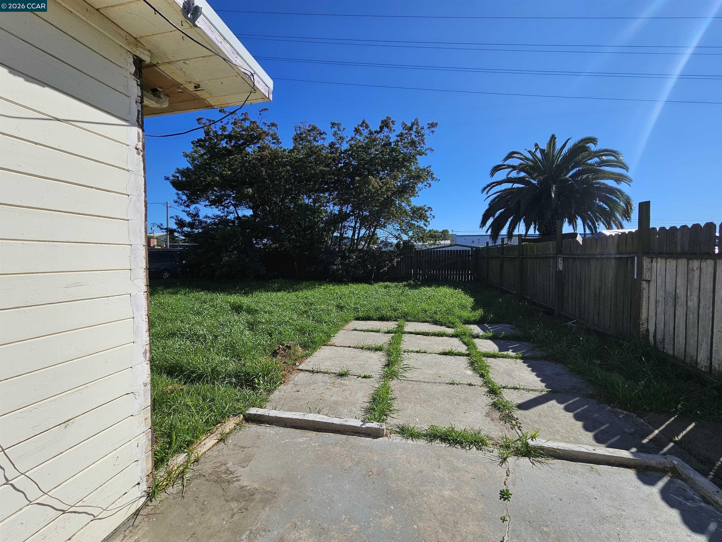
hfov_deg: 106.2
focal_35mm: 13
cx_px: 361
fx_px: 271
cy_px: 271
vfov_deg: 89.9
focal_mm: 2.2
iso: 50
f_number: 2.2
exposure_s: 1/3483
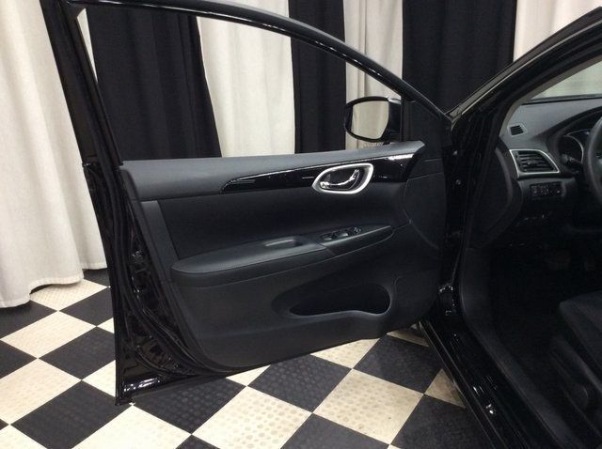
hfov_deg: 56.9
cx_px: 301
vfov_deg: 44.1
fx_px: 556
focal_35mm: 32
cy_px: 224
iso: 100
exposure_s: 1/25
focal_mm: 3.3
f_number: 2.4
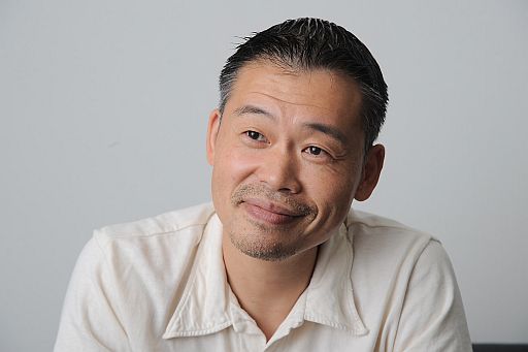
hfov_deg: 17.1
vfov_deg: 11.4
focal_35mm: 120
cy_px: 176
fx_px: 1759
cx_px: 264
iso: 200
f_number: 8
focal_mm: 120
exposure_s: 1/160
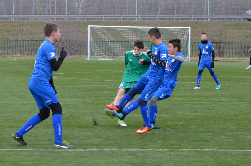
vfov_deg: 6.8
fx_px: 1409
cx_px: 126
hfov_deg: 10.2
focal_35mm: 202
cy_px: 83
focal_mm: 135
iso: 800
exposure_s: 1/320
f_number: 10
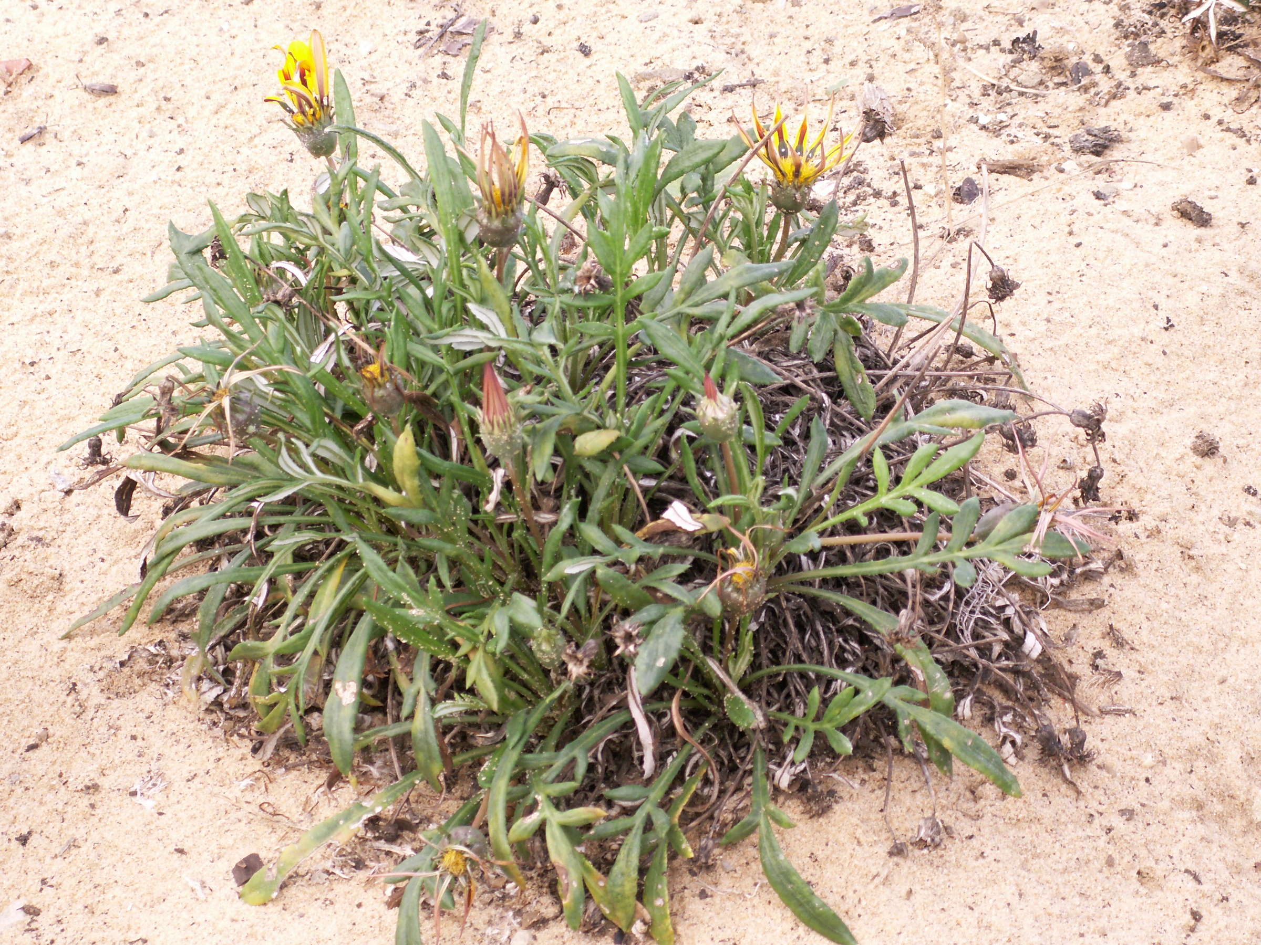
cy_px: 472
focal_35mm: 95
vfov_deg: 15.6
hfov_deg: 20.7
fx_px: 3461
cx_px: 630
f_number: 4.5
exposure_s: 1/80
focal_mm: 15.8
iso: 50
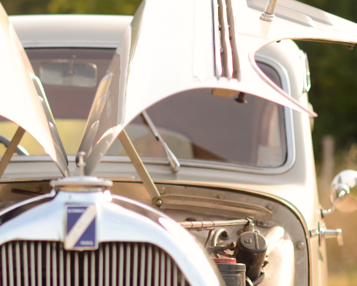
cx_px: 62
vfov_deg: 9.8
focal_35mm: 158
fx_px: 1669
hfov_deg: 12.1
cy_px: 151
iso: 160
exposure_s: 1/1600
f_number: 2.2
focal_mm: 50
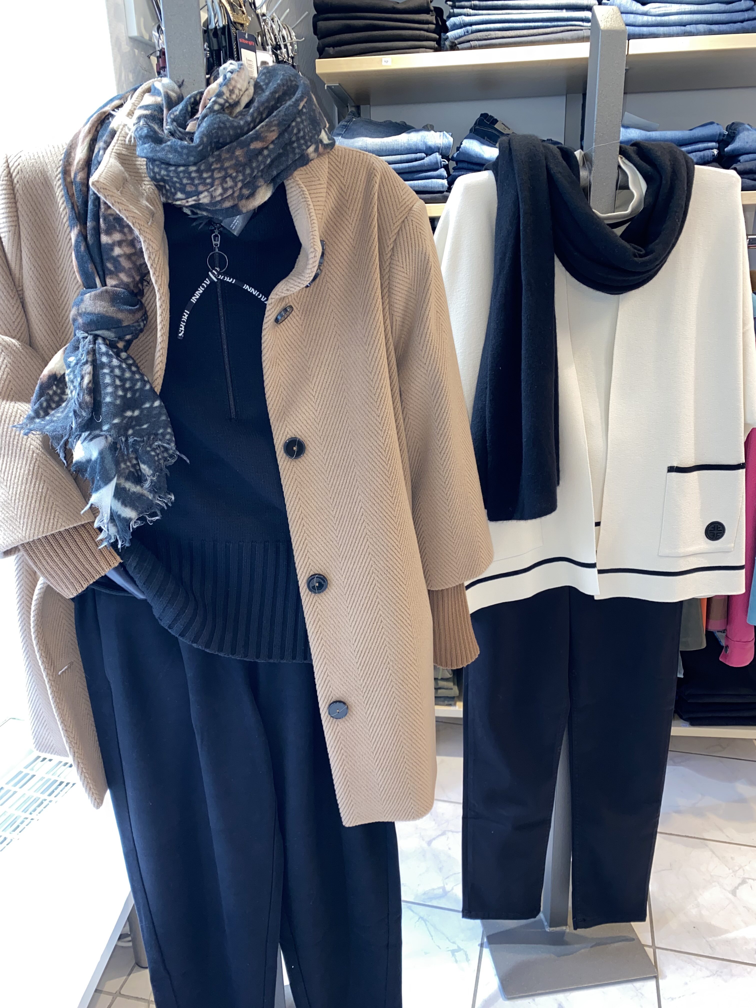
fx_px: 757
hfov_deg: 53.1
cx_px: 378
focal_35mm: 26
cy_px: 504
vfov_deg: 67.3
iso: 32
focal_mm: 4.25
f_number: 1.8
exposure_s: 1/24
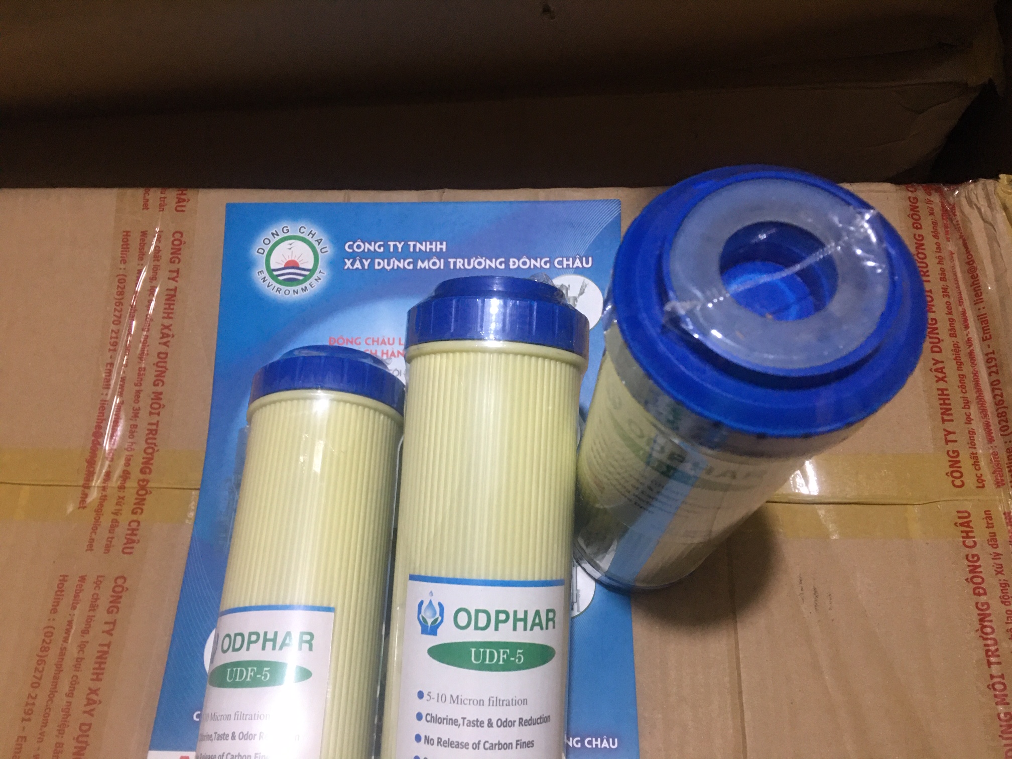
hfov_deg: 61.7
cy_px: 380
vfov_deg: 48.2
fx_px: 848
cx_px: 506
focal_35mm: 29
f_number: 2.2
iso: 80
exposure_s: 1/10
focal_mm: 4.15
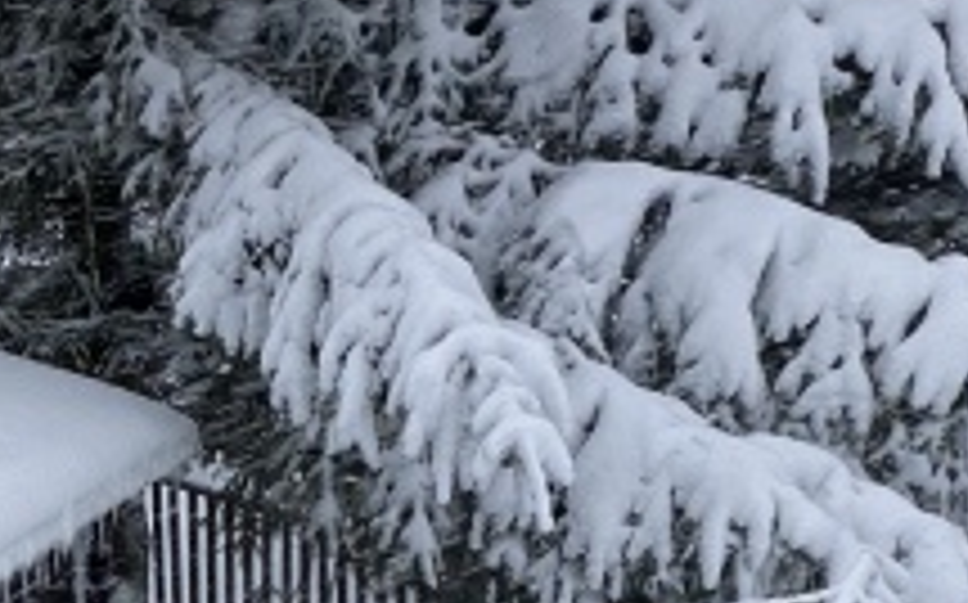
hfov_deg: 12.3
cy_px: 792
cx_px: -342
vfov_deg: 7.9
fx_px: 4323
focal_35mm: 164
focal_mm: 6
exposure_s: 1/131
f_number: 2
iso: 20
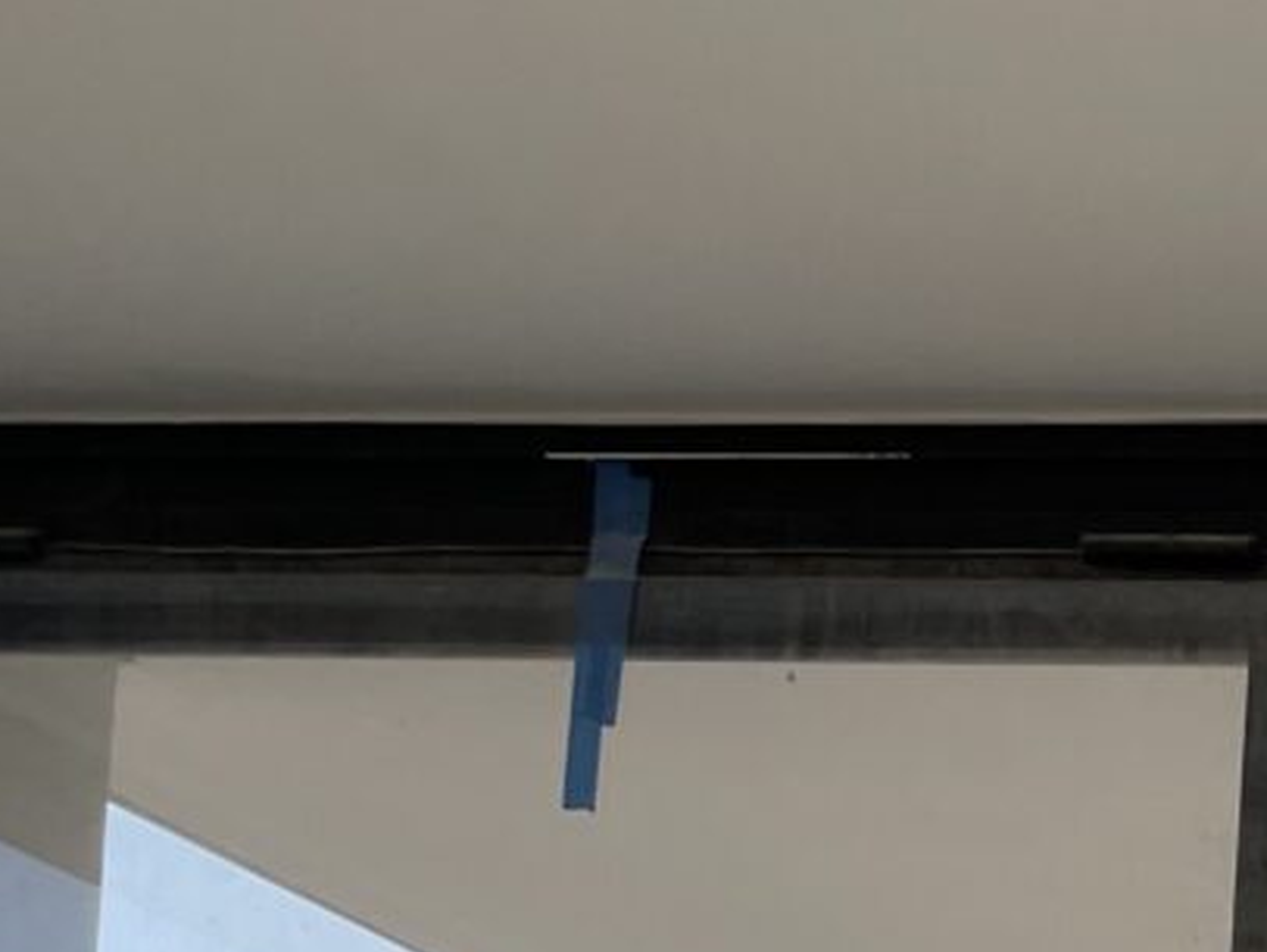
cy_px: 1735
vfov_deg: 10.6
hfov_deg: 14.0
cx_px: 1972
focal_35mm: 131
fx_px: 4798
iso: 32
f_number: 1.6
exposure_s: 1/543
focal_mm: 4.2
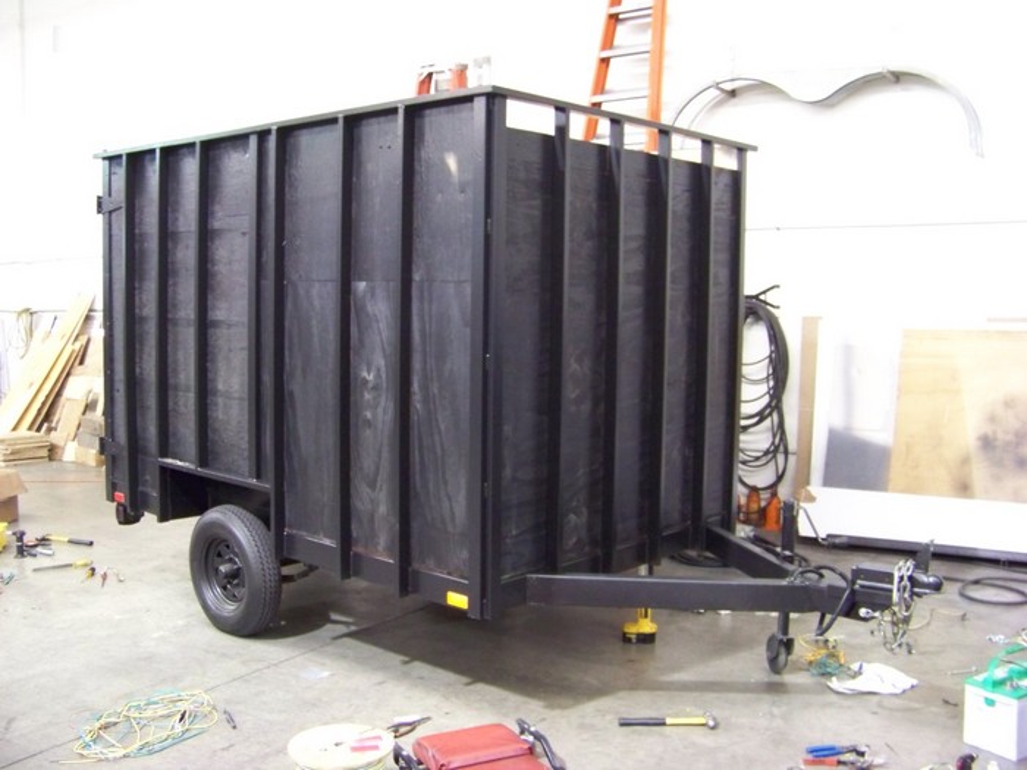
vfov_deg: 39.7
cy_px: 385
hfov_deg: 51.4
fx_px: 1068
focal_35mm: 36
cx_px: 514
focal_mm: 5.85
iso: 400
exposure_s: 1/8
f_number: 2.8
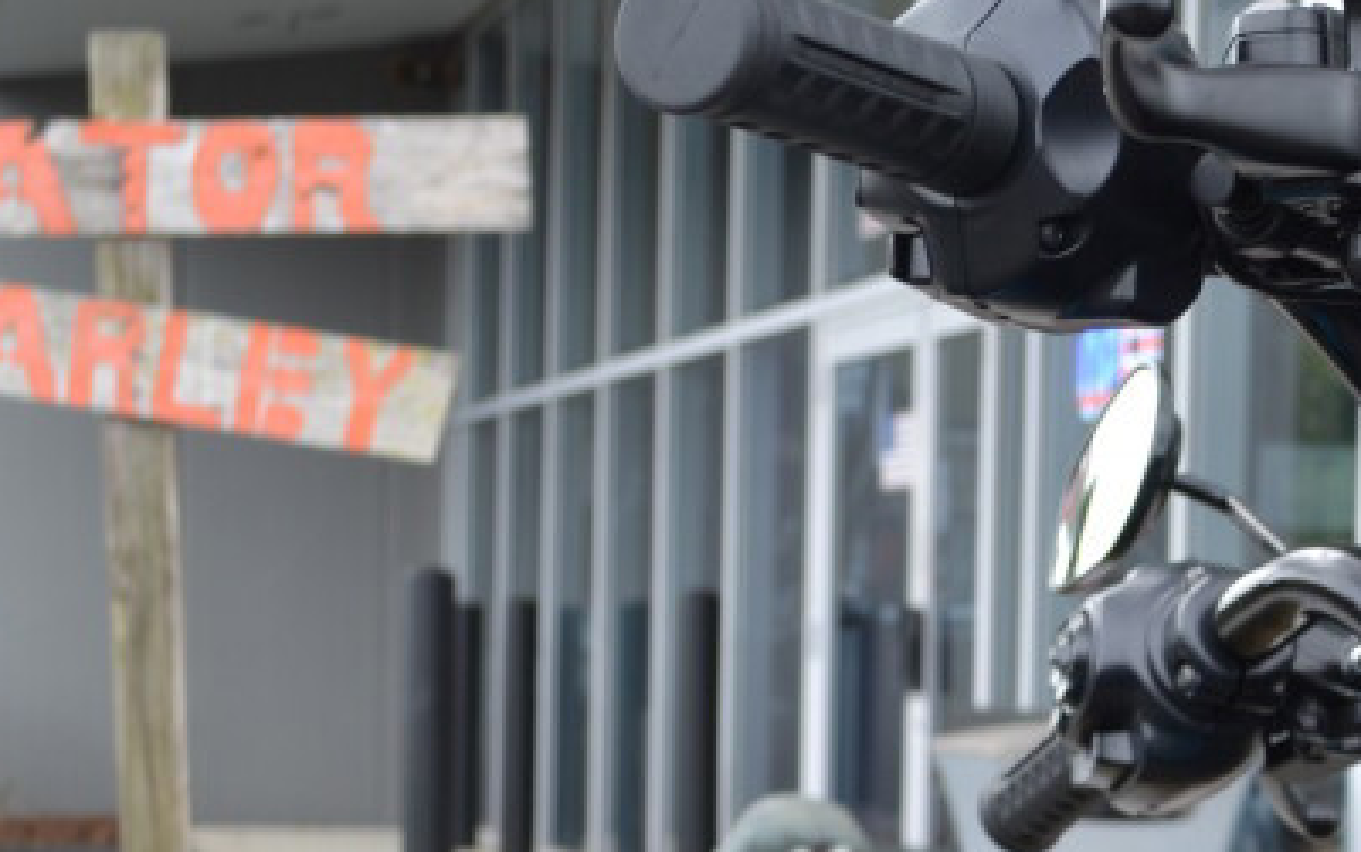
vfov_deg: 10.9
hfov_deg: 16.9
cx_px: 1571
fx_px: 4416
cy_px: 967
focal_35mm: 119
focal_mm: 26
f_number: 5.6
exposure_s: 1/125
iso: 125
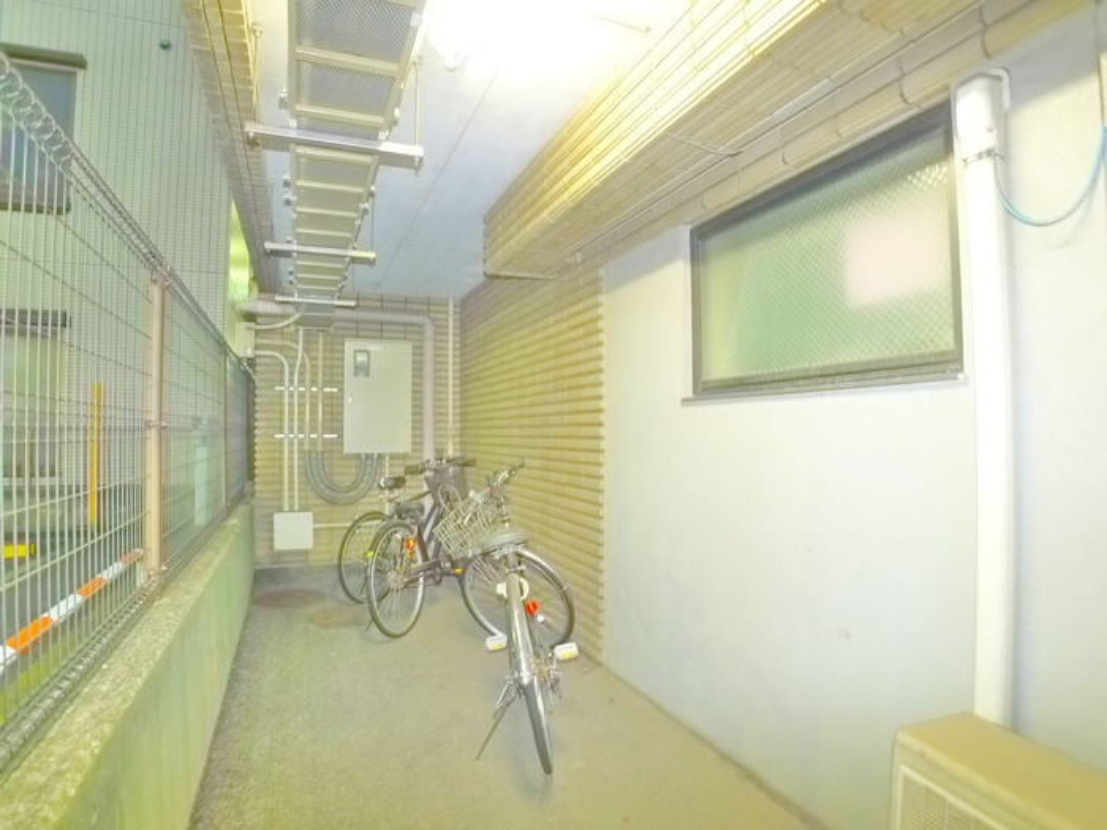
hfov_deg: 71.6
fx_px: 768
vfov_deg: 56.8
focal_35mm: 24
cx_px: 554
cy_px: 415
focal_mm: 5.1
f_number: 2
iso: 400
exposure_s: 1/2
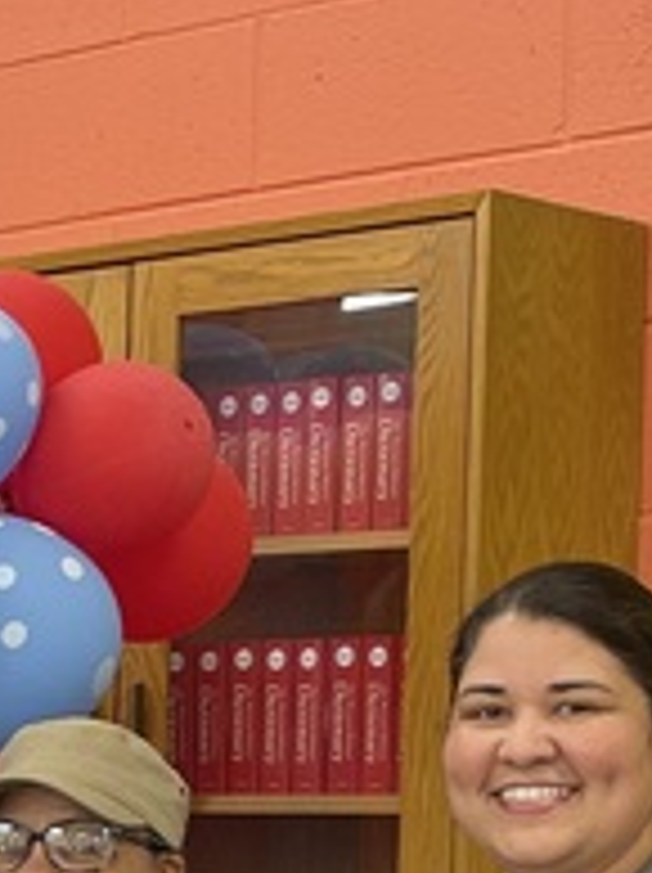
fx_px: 3322
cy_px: 1040
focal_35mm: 132
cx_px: -526
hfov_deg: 10.5
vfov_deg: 14.5
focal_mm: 5.1
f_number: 1.6
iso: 80
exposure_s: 1/60
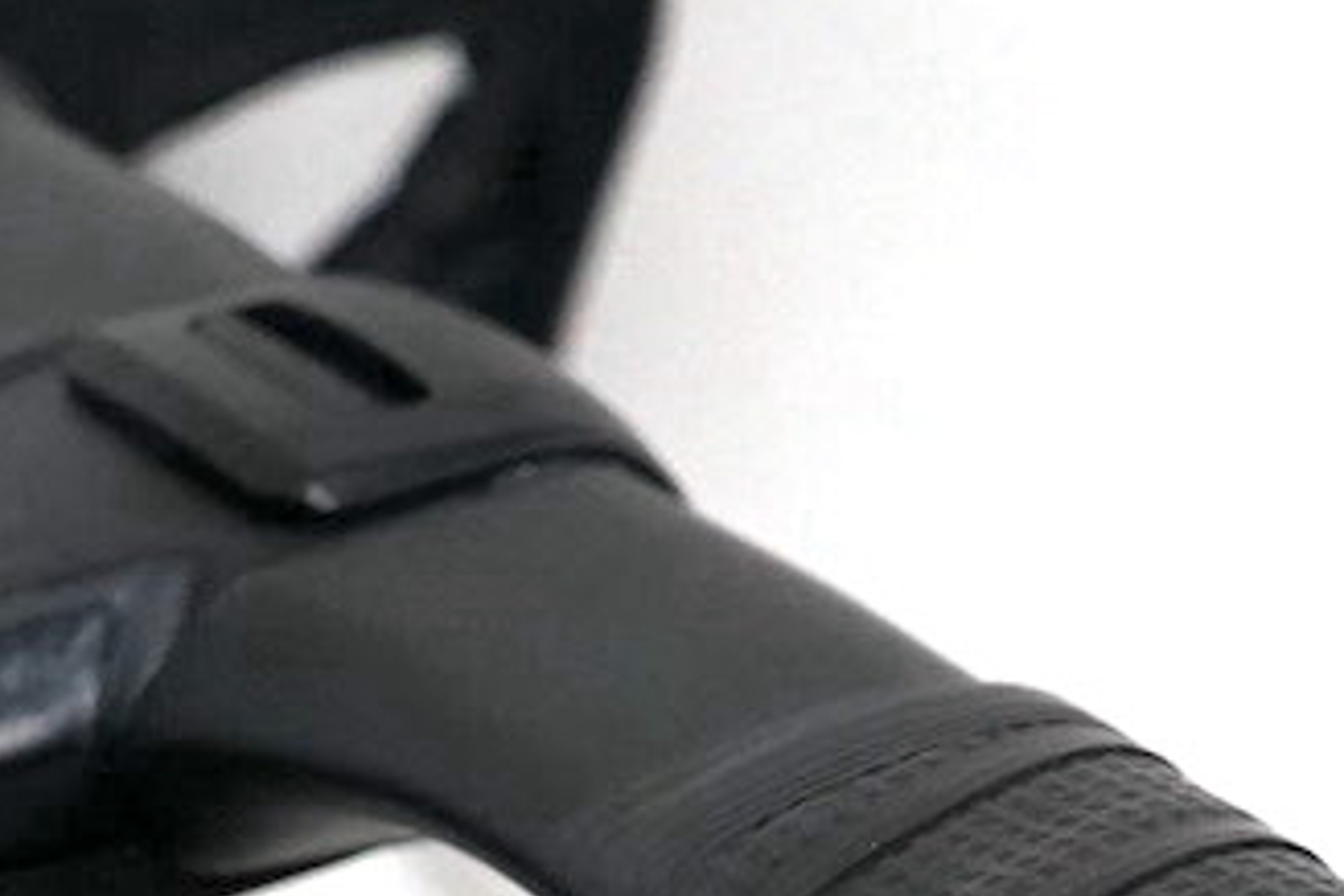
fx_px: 8623
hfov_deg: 8.9
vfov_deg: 5.8
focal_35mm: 231
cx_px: 222
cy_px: 1702
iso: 1600
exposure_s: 1/160
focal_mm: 36
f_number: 4
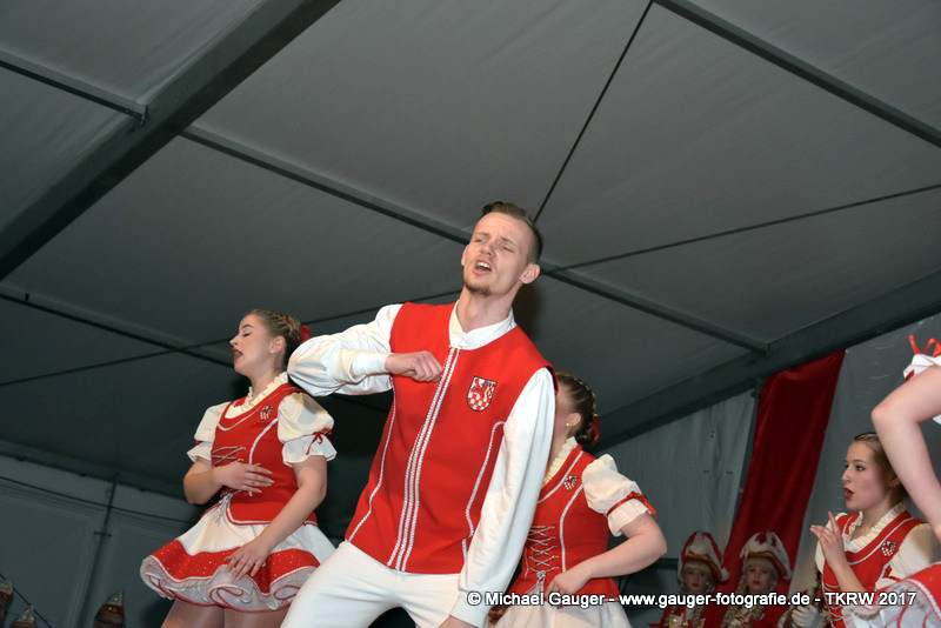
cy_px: 314
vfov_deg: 20.2
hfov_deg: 29.9
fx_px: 1765
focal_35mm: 68
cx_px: 470
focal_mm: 45
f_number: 4.8
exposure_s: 1/500
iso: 2000
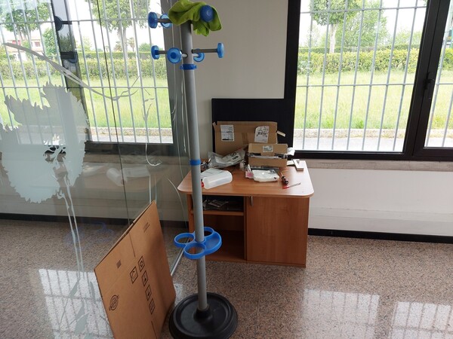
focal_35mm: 24
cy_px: 170
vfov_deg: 56.8
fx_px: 314
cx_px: 226
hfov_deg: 71.6
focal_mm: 5.23
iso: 80
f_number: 1.8
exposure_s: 1/50
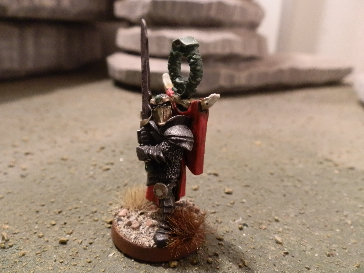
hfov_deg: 63.4
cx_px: 182
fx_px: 294
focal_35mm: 28
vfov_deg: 49.7
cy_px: 136
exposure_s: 1/80
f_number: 3.1
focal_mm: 5
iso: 400
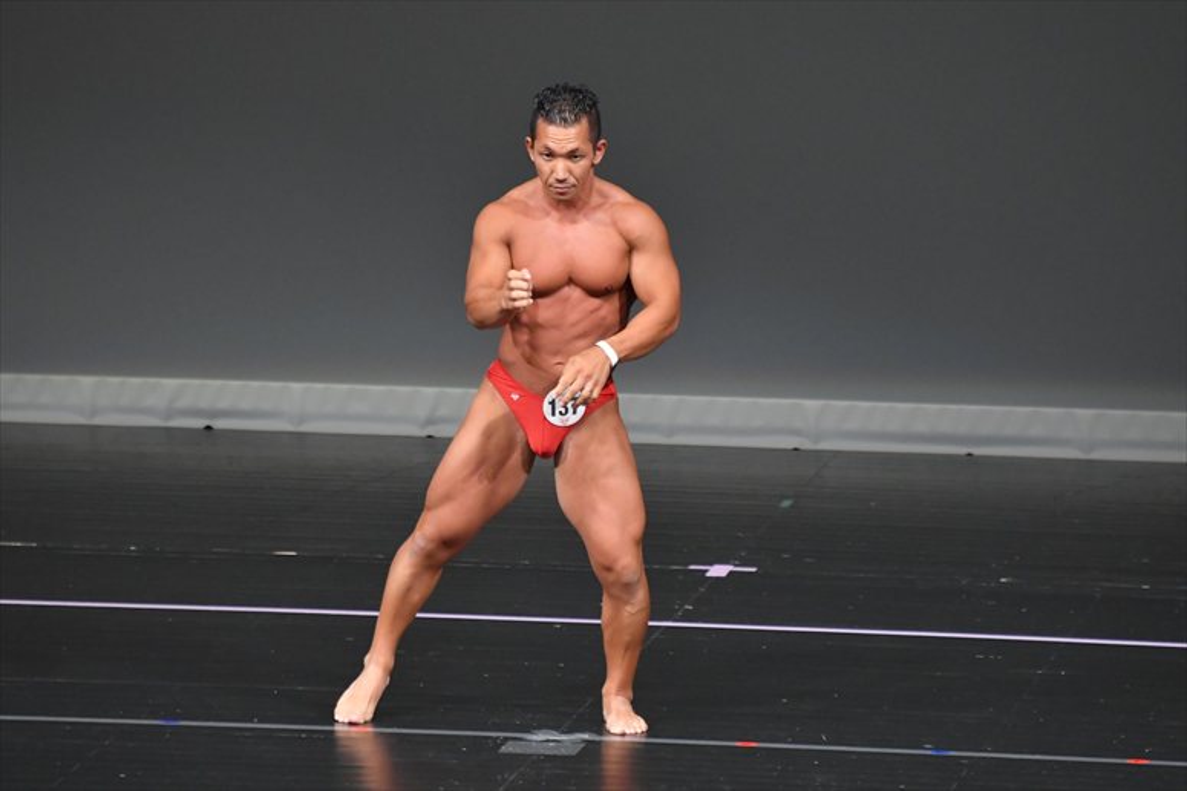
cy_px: 396
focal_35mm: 450
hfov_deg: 4.6
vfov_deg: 3.1
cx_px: 594
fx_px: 14830
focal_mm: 300
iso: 4000
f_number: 5.6
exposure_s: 1/400
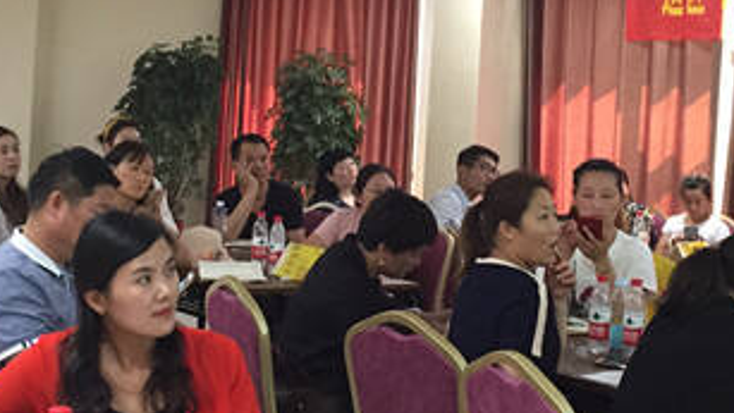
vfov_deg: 17.4
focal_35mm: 69
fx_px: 1344
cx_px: 344
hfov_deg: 30.5
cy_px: 93
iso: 250
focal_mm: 4.15
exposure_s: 1/33
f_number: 2.2
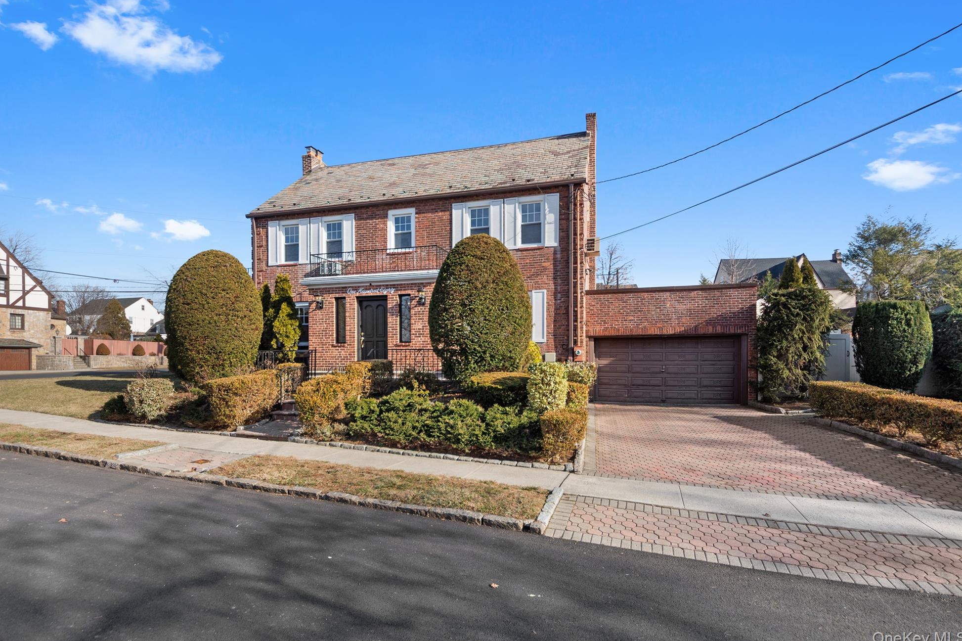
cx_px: 467
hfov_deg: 82.5
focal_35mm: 21
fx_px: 548
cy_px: 313
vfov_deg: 60.6
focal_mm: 13
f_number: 8
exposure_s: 1/250
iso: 100
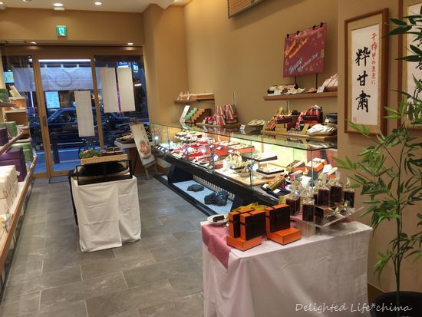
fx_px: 354
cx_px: 211
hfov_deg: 61.6
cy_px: 158
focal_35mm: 29
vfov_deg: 48.3
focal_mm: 4.15
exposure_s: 1/50
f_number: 2.2
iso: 32
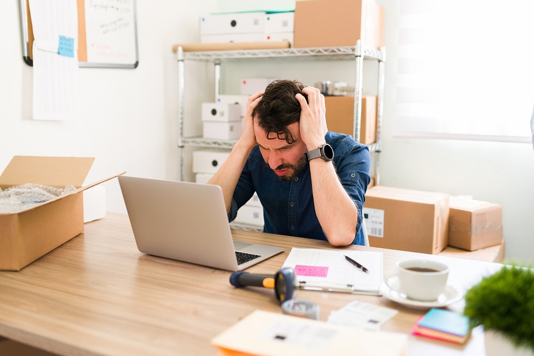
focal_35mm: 38
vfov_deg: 35.0
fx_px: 564
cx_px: 264
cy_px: 164
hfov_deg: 50.7
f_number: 1.8
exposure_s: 1/160
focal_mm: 35
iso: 500
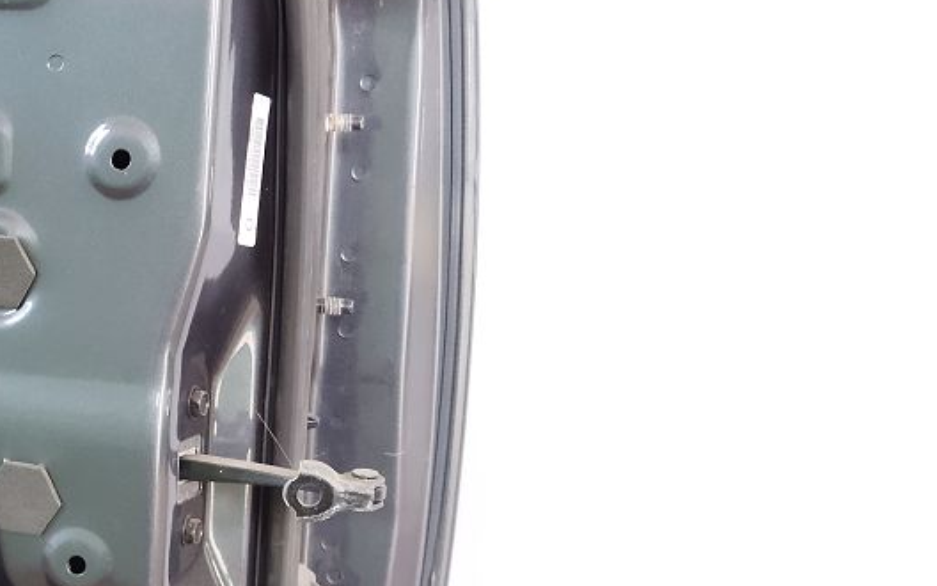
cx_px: 4
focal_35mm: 65
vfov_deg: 19.9
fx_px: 1660
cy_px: 433
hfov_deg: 29.5
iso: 272
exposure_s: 1/25
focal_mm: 4.71
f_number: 1.79
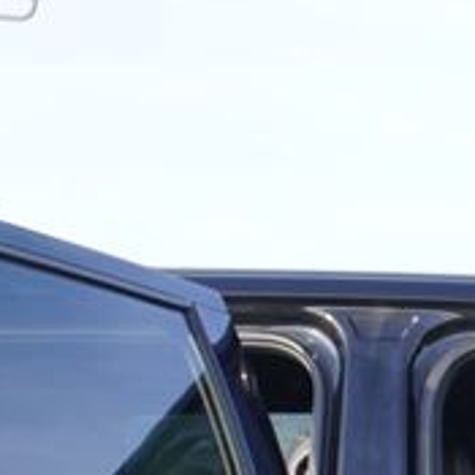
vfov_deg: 10.4
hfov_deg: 10.6
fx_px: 2429
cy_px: 888
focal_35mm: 156
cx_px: 814
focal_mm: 21
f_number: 4
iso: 100
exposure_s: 1/160
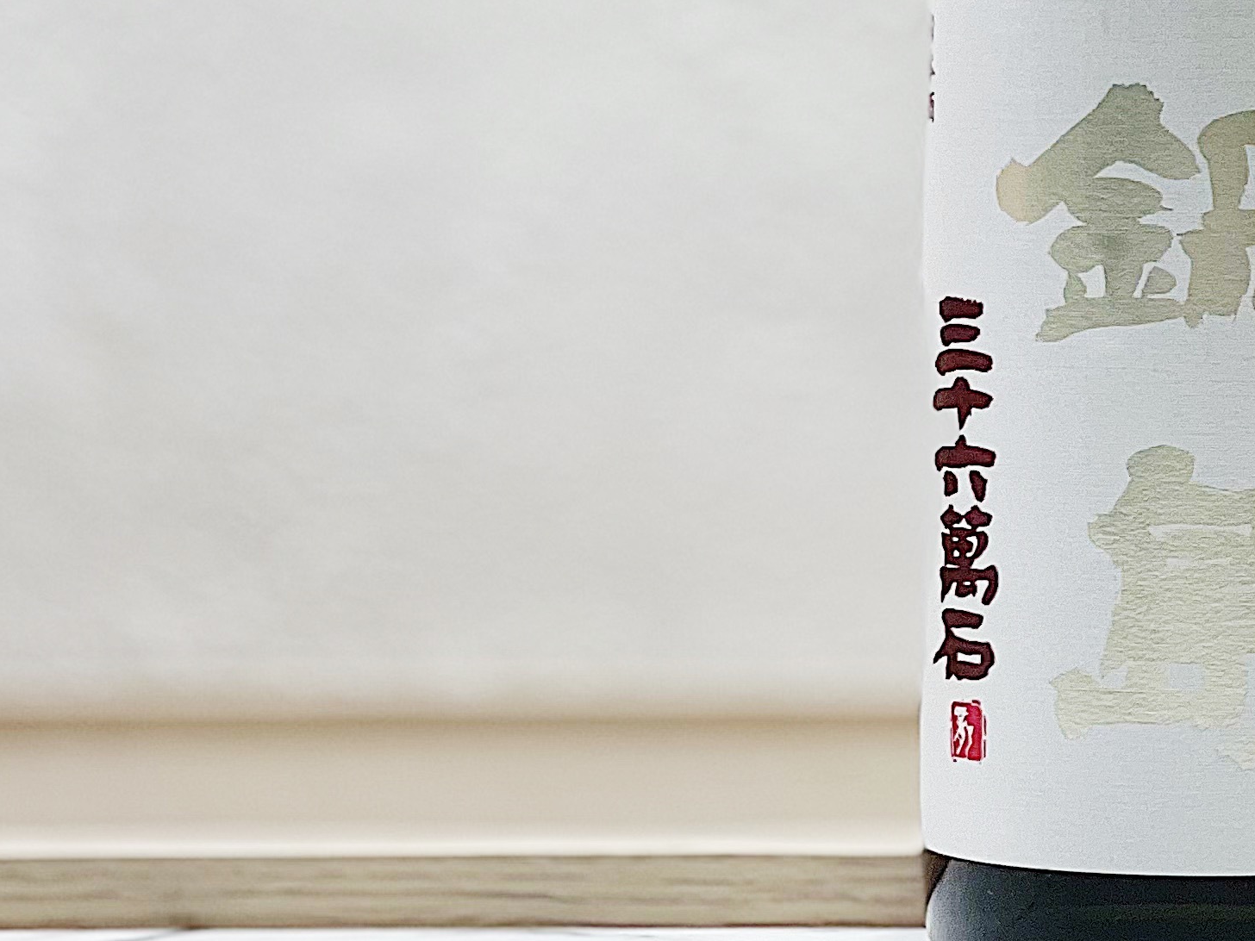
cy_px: -174
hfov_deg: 13.5
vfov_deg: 10.1
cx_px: 1197
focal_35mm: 144
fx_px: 5221
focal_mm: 6
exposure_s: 1/100
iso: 64
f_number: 2
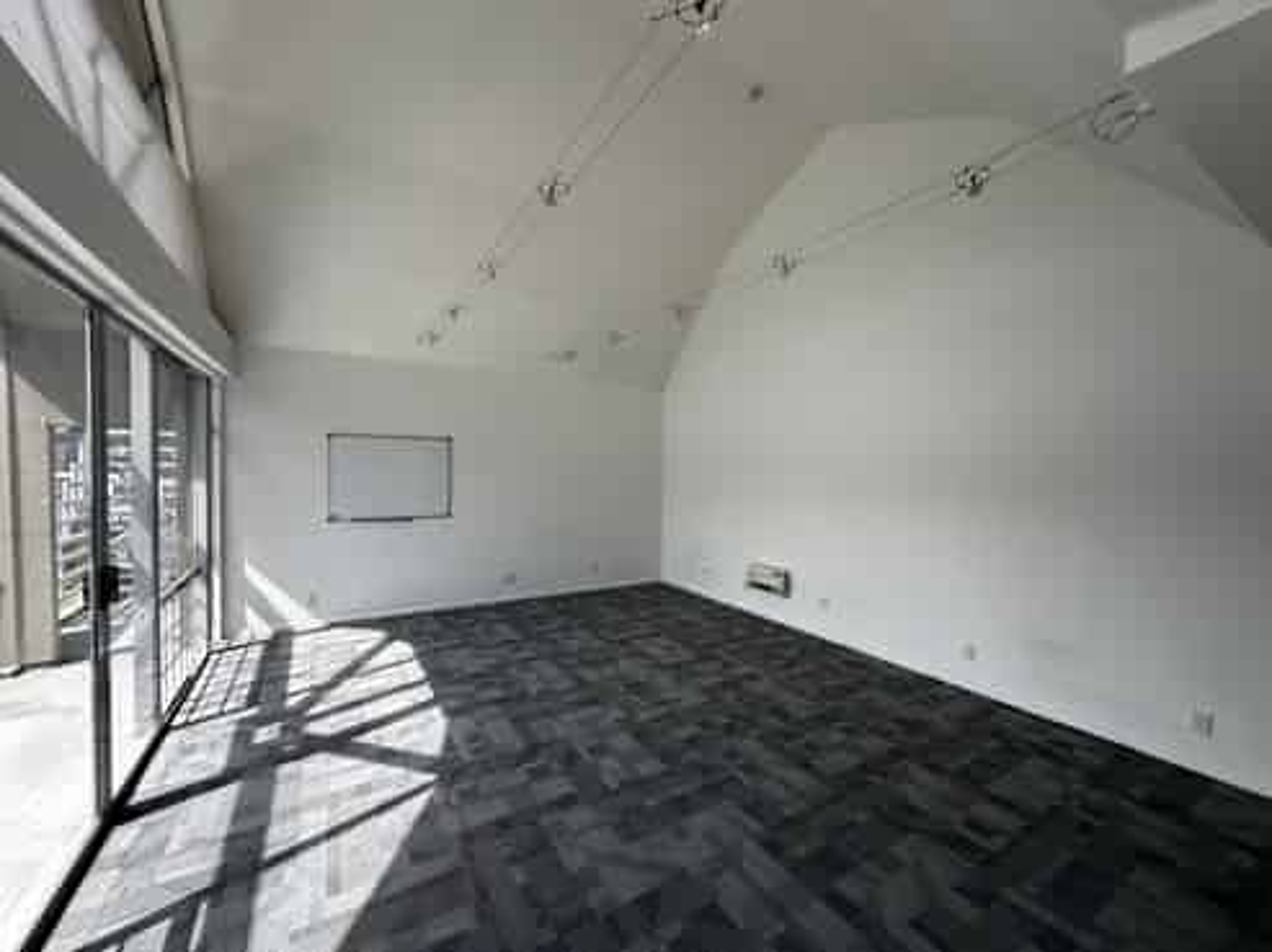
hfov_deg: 102.1
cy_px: 476
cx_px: 636
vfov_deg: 85.6
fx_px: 514
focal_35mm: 14
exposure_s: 1/268
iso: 40
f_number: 2.2
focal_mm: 2.22
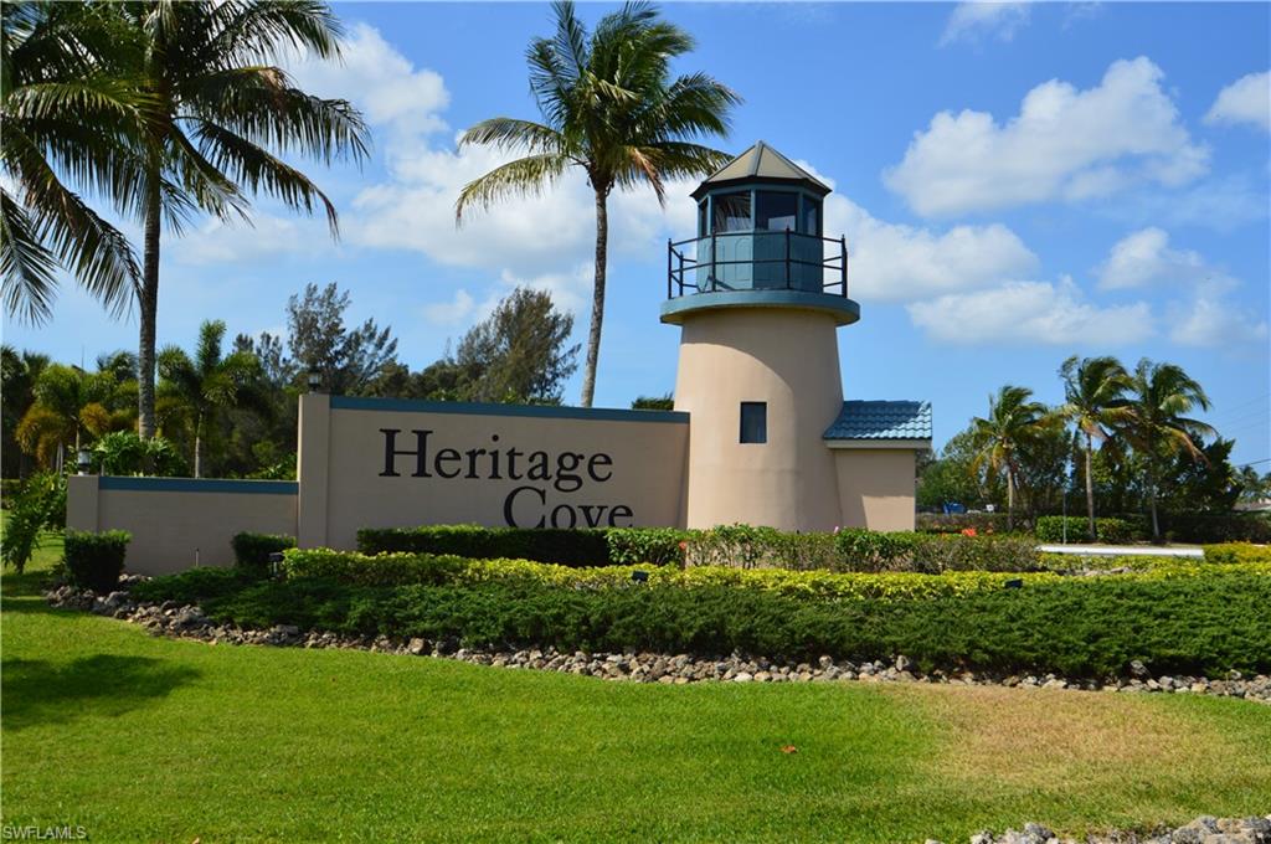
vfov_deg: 36.8
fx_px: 1269
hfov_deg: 53.2
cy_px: 422
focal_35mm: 36
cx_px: 636
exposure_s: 1/500
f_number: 11
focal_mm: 24
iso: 160
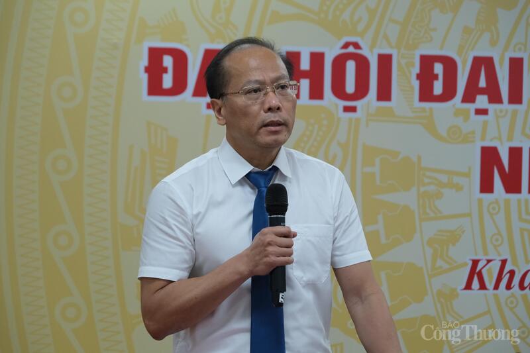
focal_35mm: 120
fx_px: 1766
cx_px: 265
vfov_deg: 11.4
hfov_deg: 17.1
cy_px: 176
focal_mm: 80
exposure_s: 1/240
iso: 1600
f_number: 4
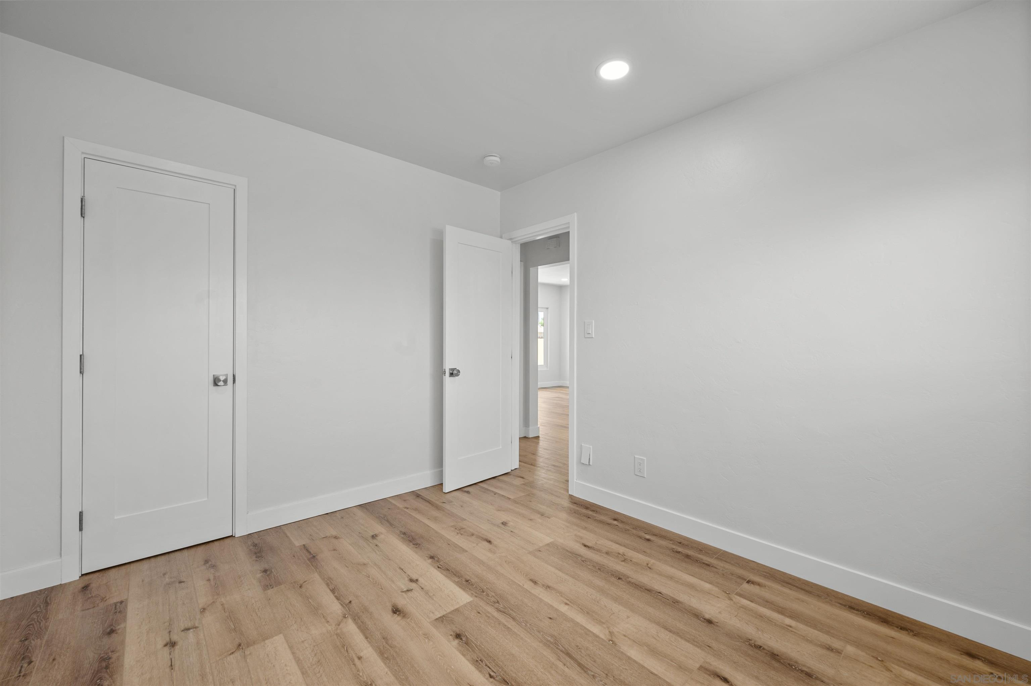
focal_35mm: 14
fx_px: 401
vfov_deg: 81.1
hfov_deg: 104.3
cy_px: 343
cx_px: 516
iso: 100
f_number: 8
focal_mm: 14
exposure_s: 1/3
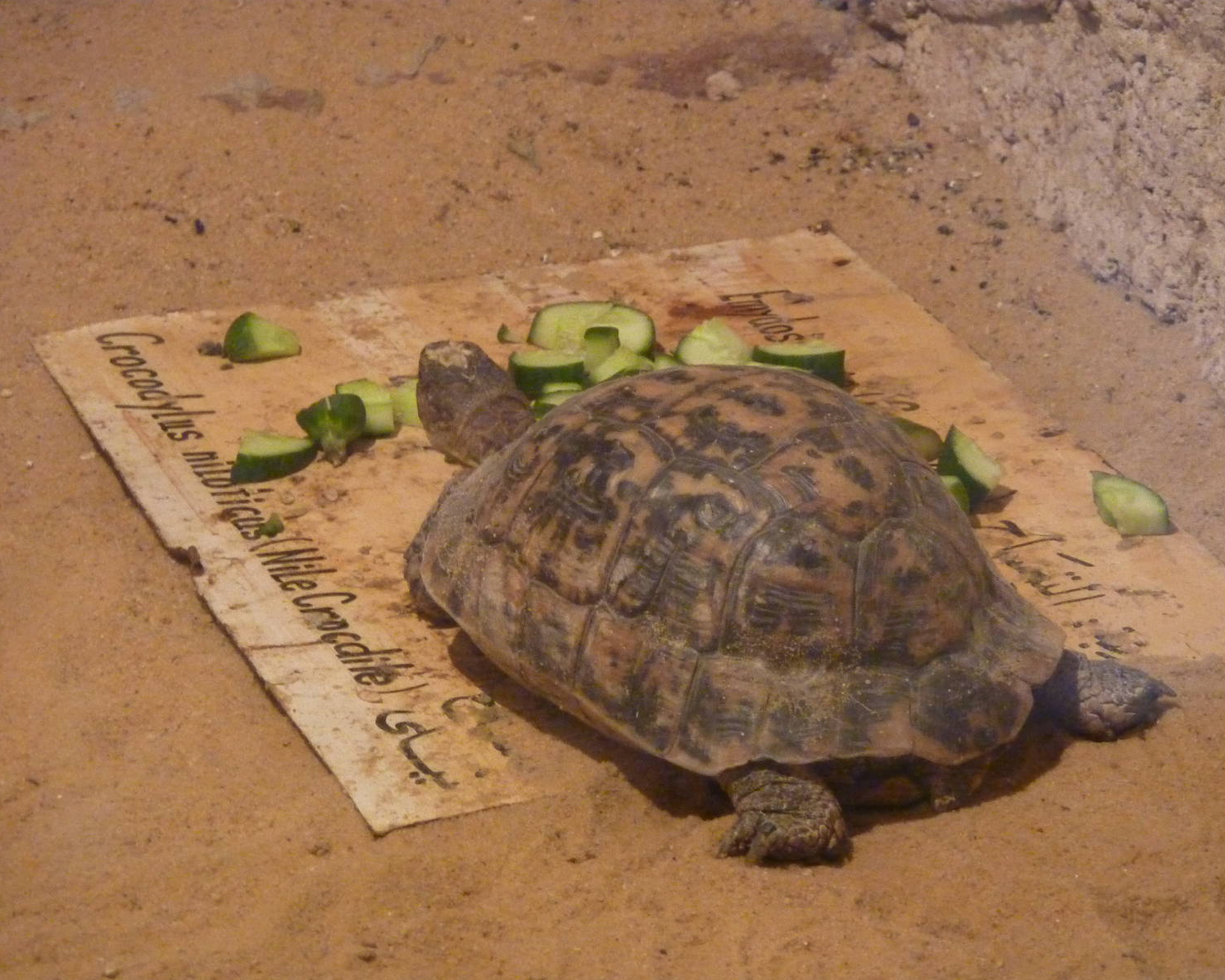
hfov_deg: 11.7
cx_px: 647
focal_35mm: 165
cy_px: 491
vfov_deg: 9.4
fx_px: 5982
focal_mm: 25.9
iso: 800
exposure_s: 1/13
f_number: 4.5
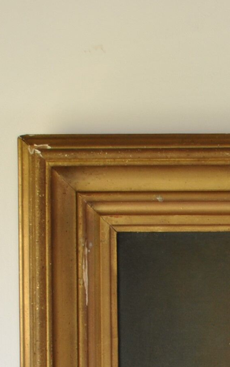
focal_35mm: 152
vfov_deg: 13.2
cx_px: 333
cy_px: 495
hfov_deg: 8.5
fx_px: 1524
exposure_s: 1/30
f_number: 4.5
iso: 100
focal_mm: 24
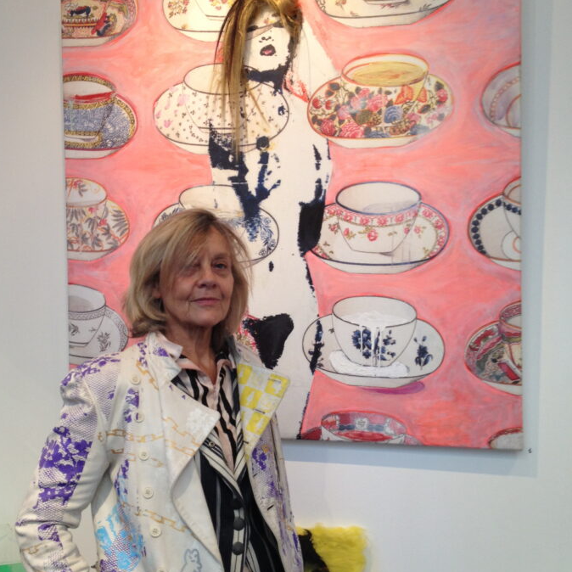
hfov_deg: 36.0
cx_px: 247
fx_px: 879
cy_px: 325
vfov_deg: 36.0
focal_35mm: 47
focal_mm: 4.28
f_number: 2.4
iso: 64
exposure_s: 1/24
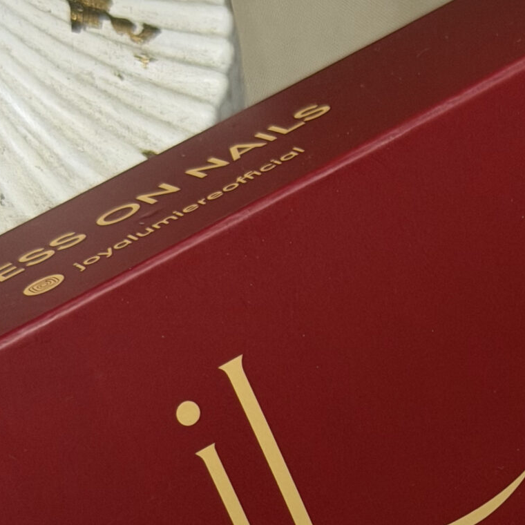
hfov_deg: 12.1
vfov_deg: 11.9
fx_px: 2454
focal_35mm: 143
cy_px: 630
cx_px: 548
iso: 50
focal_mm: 6.76
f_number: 1.78
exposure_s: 1/50
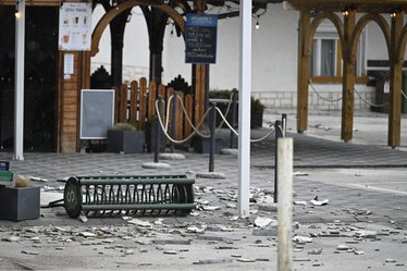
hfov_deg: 11.0
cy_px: 153
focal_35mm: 187
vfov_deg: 7.3
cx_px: 144
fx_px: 2113
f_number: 2.8
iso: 250
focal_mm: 140
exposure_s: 1/500
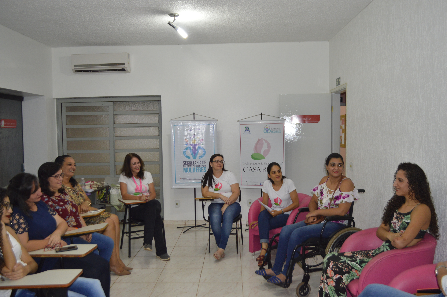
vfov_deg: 39.9
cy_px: 148
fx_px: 409
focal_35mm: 33
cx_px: 224
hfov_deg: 57.3
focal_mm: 22
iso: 500
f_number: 3.8
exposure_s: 1/60
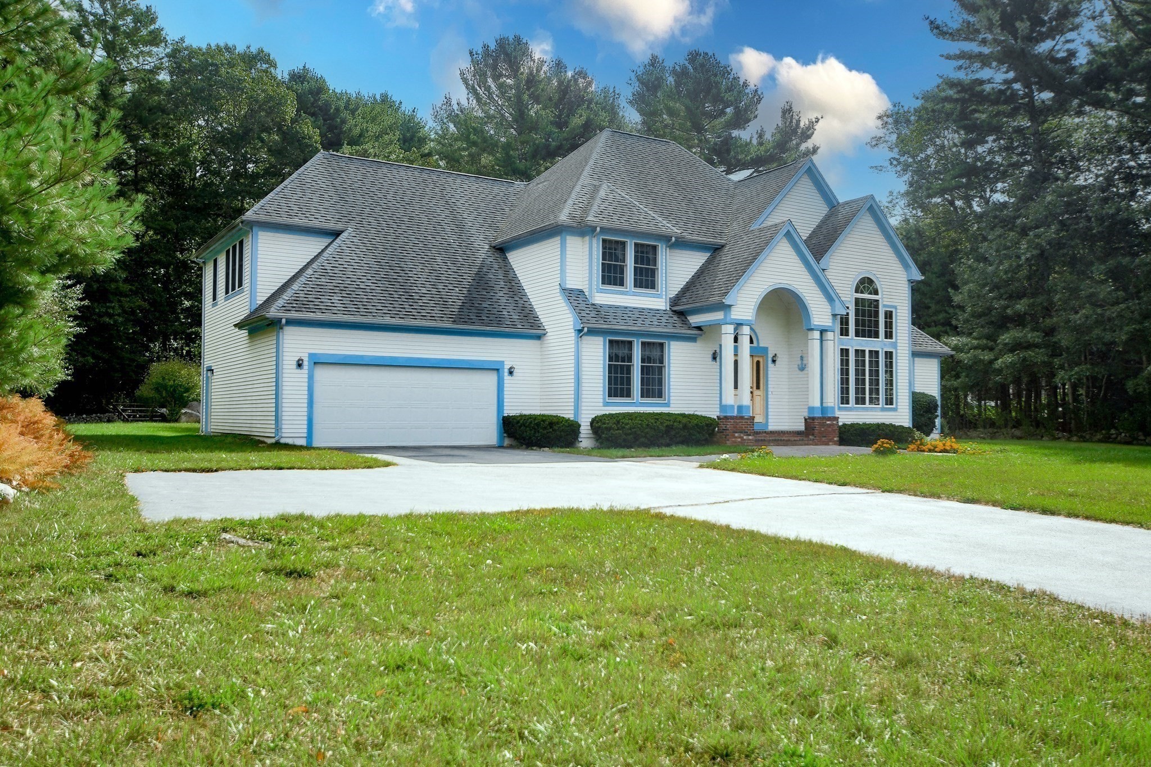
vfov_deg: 43.6
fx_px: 959
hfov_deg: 61.9
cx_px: 576
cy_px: 384
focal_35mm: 30
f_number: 3.5
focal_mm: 20
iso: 160
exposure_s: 1/1000
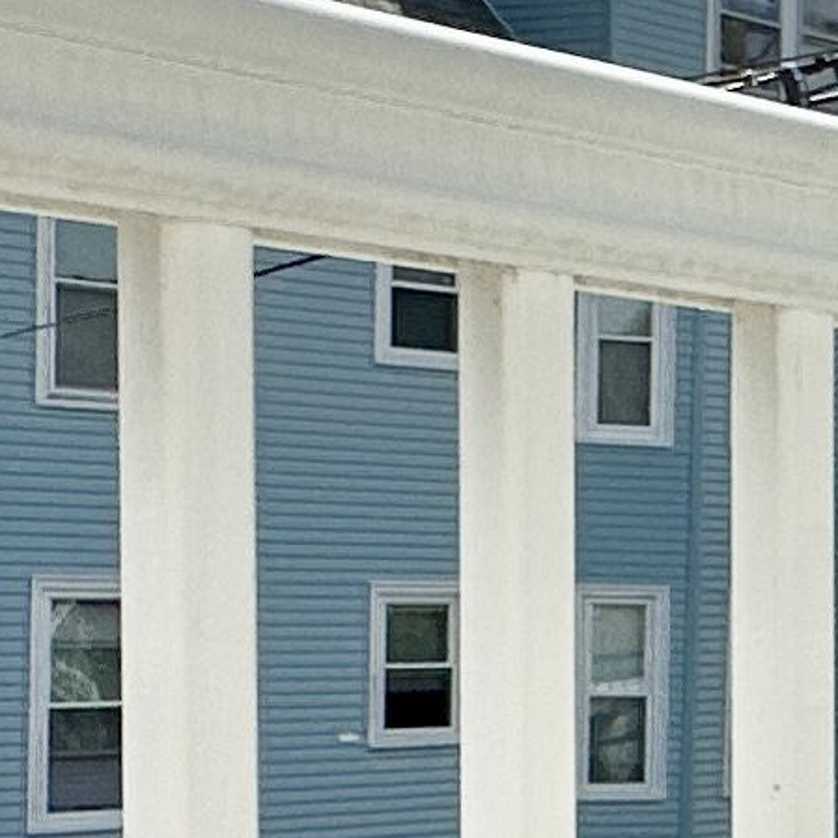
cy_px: 694
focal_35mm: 111
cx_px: 1827
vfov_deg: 15.6
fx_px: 3040
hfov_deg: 13.0
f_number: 2.2
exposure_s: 1/3125
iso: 40
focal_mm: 2.22
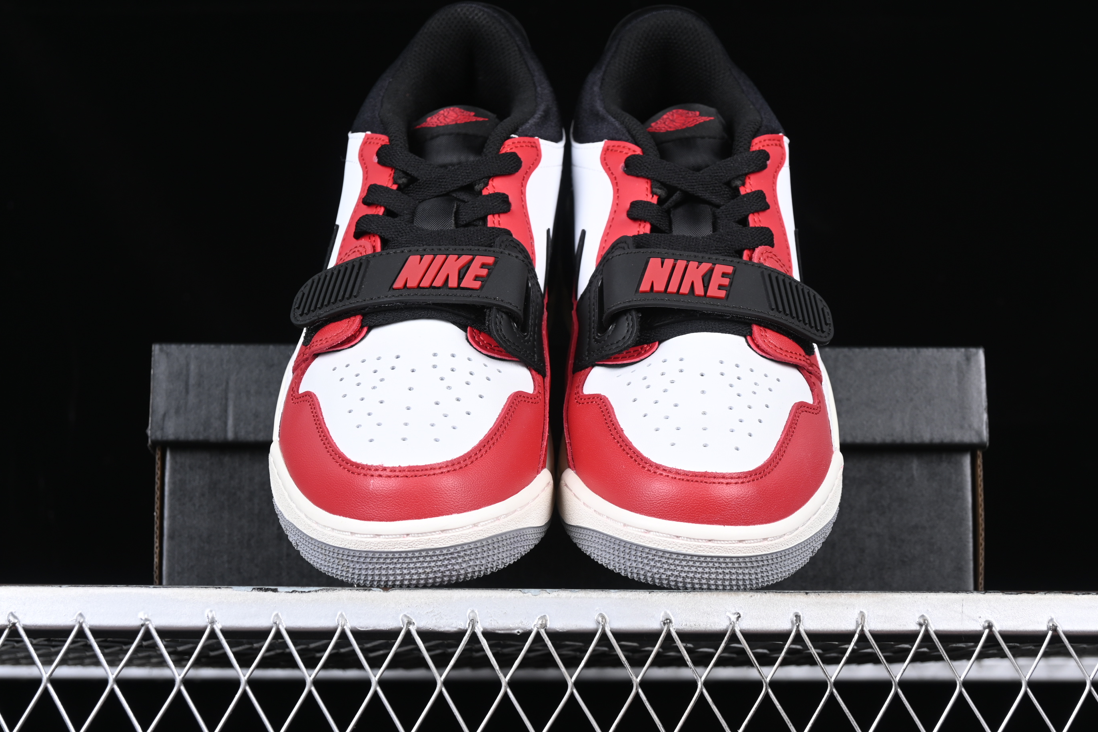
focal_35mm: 73
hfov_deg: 27.7
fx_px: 2226
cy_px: 364
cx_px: 552
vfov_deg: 18.7
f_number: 7.1
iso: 160
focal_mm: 48
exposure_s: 1/80
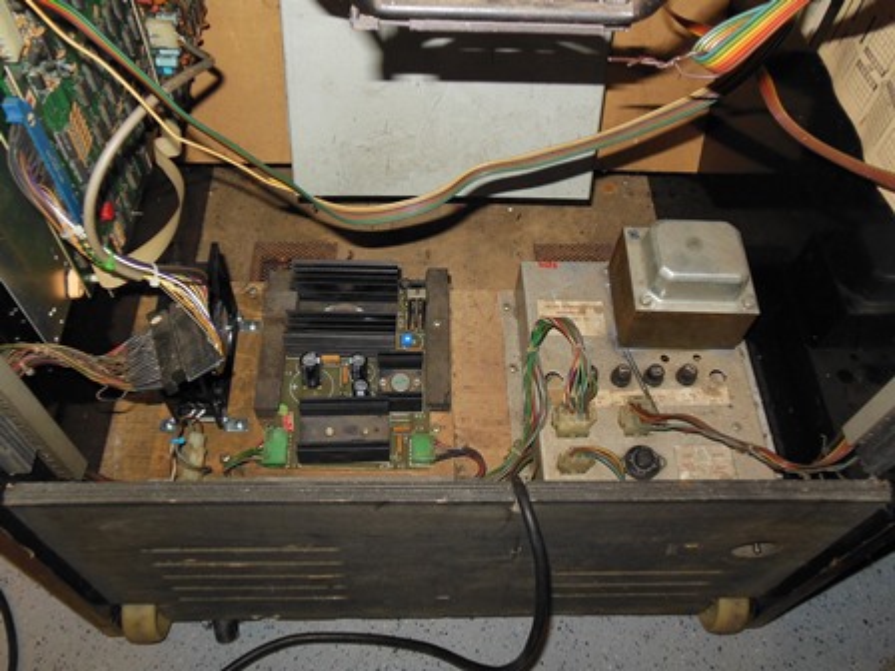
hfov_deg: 69.4
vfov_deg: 54.9
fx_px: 646
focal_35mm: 25
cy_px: 336
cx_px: 448
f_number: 3.2
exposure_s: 1/25
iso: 200
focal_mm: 4.5
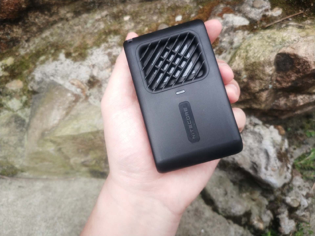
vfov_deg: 44.2
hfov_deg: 56.8
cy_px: 118
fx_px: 291
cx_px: 158
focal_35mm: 32
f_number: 2
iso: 100
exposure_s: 1/119
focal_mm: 4.5
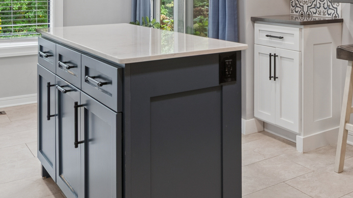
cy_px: -1
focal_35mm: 44
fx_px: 412
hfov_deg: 43.1
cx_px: 306
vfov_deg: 25.7
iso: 250
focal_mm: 12
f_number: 8
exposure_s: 1/13
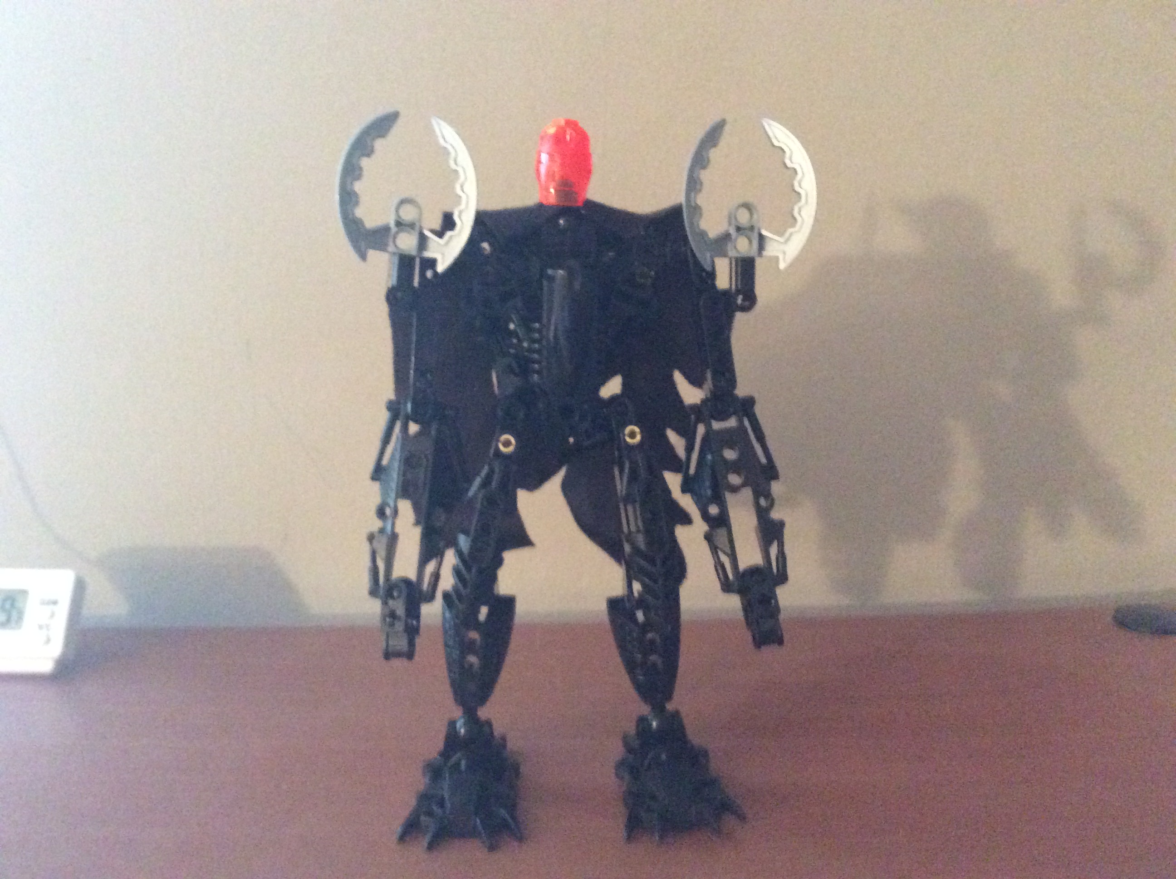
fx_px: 1086
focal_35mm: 32
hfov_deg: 56.9
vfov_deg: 44.1
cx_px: 588
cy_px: 440
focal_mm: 3.3
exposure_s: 1/15
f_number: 2.4
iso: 500
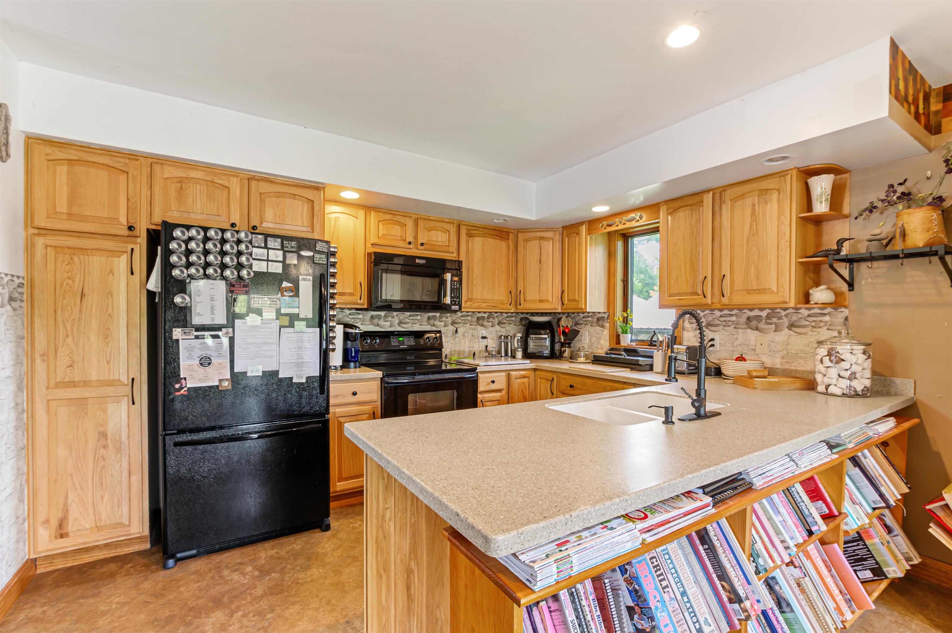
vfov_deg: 77.2
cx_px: 476
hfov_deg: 100.4
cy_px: 316
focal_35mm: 15
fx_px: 396
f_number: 8
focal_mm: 10
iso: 100
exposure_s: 1/1.25
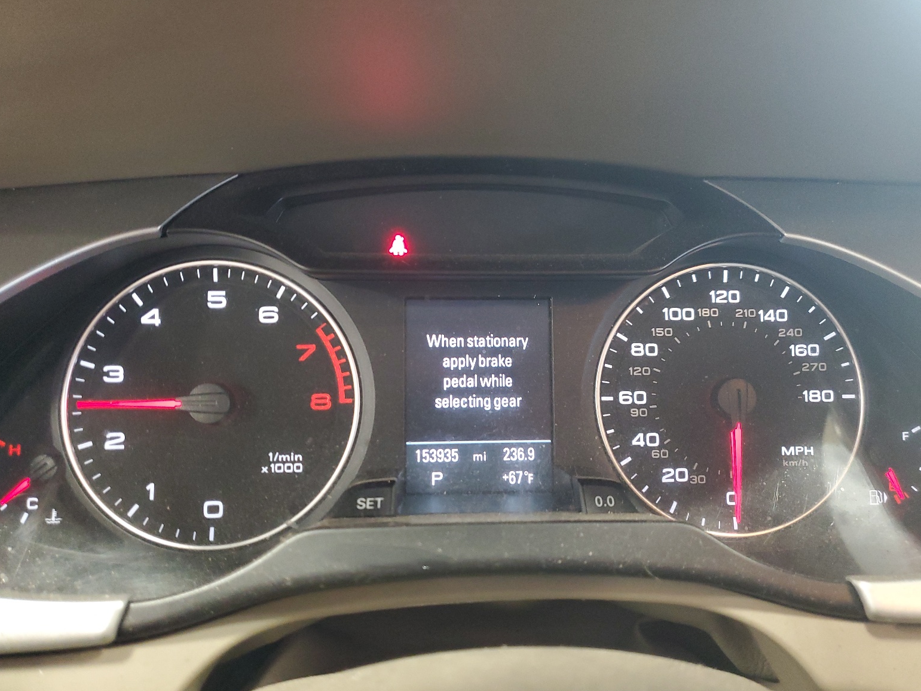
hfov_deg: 65.3
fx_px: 718
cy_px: 350
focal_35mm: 27
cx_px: 470
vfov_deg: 51.4
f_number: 1.5
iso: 285
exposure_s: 1/17
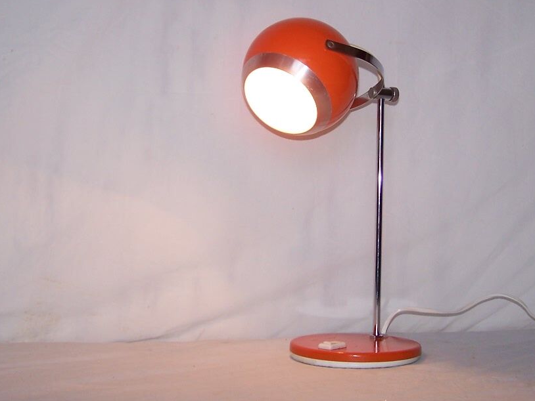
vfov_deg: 25.9
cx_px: 318
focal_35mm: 56
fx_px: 866
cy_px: 119
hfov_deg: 34.2
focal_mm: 6.3
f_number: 2.8
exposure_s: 1/60
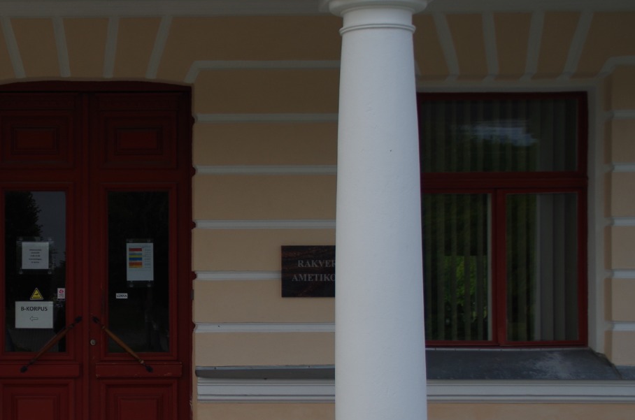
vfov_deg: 15.4
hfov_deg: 22.7
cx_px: 78
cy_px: 282
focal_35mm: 88
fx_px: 1549
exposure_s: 1/200
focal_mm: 33
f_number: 4.5
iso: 100
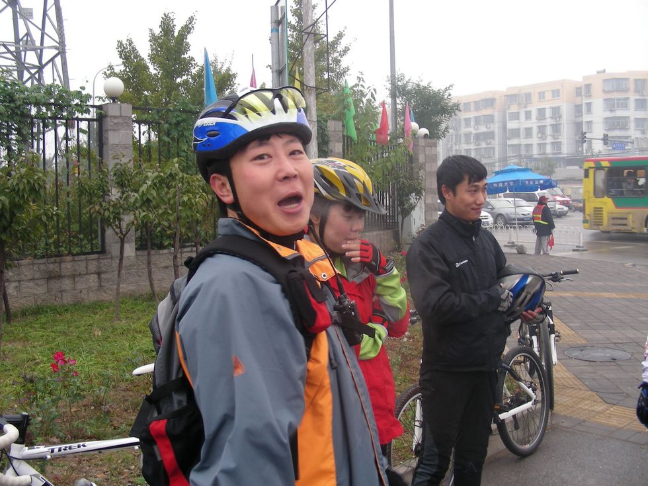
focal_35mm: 38
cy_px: 243
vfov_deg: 37.7
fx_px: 711
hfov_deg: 49.0
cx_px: 324
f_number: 3.5
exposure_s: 1/57
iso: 50
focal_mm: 6.3
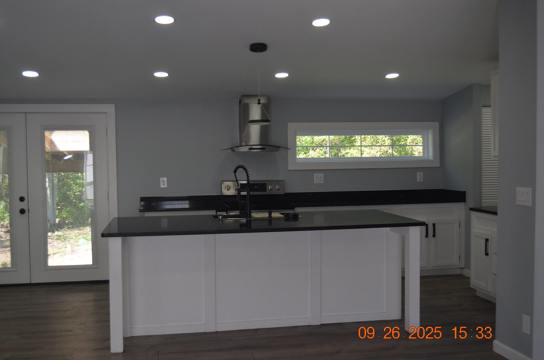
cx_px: 272
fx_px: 588
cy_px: 180
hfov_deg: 49.6
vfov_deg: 34.1
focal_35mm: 39
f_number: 4.2
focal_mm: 26
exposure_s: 1/80
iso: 400
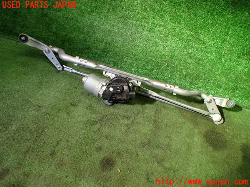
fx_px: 217
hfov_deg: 60.0
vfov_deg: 46.8
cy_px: 94
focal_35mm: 30
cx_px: 125
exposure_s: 1/125
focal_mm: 5.4
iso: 250
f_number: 2.3
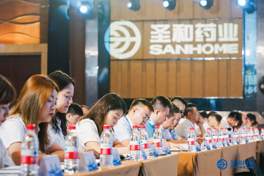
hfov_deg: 18.3
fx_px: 821
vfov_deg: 12.2
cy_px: 88
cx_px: 132
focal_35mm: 112
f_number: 5.6
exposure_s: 1/100
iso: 2000
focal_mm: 112
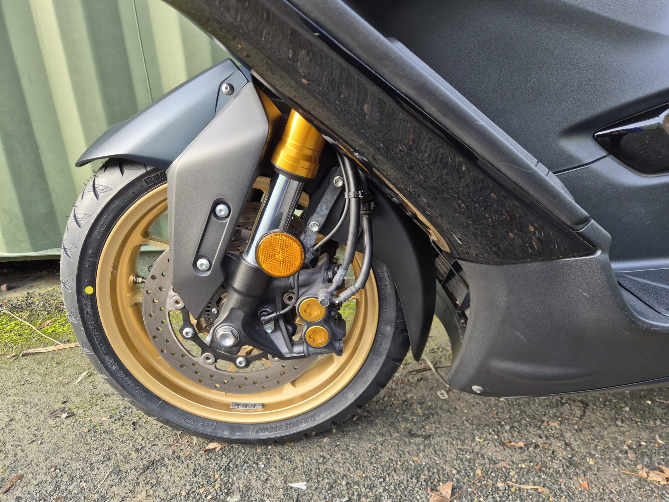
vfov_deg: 58.9
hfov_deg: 73.9
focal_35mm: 23
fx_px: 445
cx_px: 334
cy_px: 251
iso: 125
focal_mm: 5.4
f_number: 1.8
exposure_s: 1/180
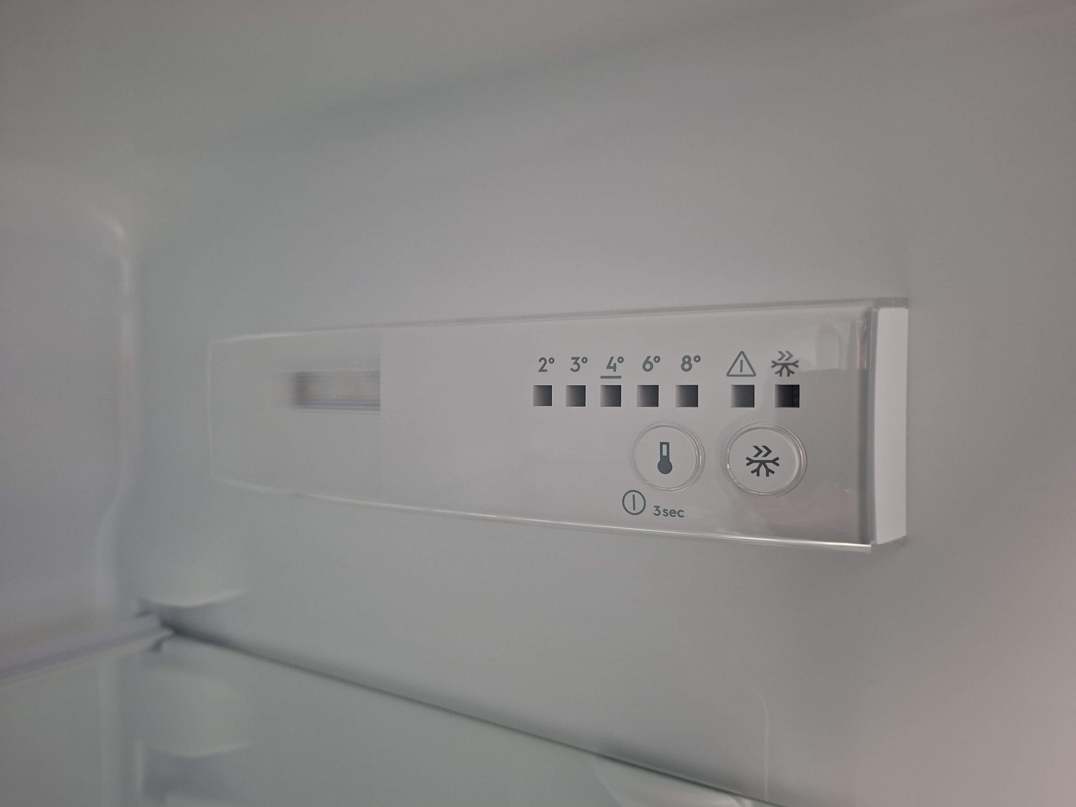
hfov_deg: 73.9
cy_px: 404
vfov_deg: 58.9
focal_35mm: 23
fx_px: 715
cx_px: 538
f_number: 1.8
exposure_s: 1/25
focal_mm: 5.54
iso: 400
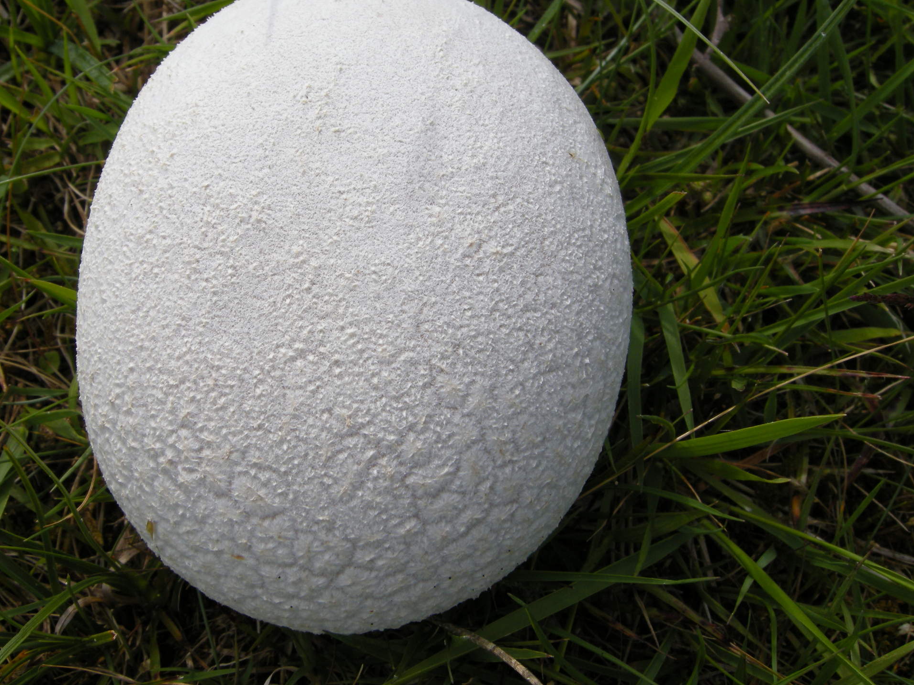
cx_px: 375
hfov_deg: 42.8
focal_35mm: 44
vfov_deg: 32.9
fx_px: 1162
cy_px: 316
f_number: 6.1
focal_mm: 7.5
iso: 64
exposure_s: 1/216
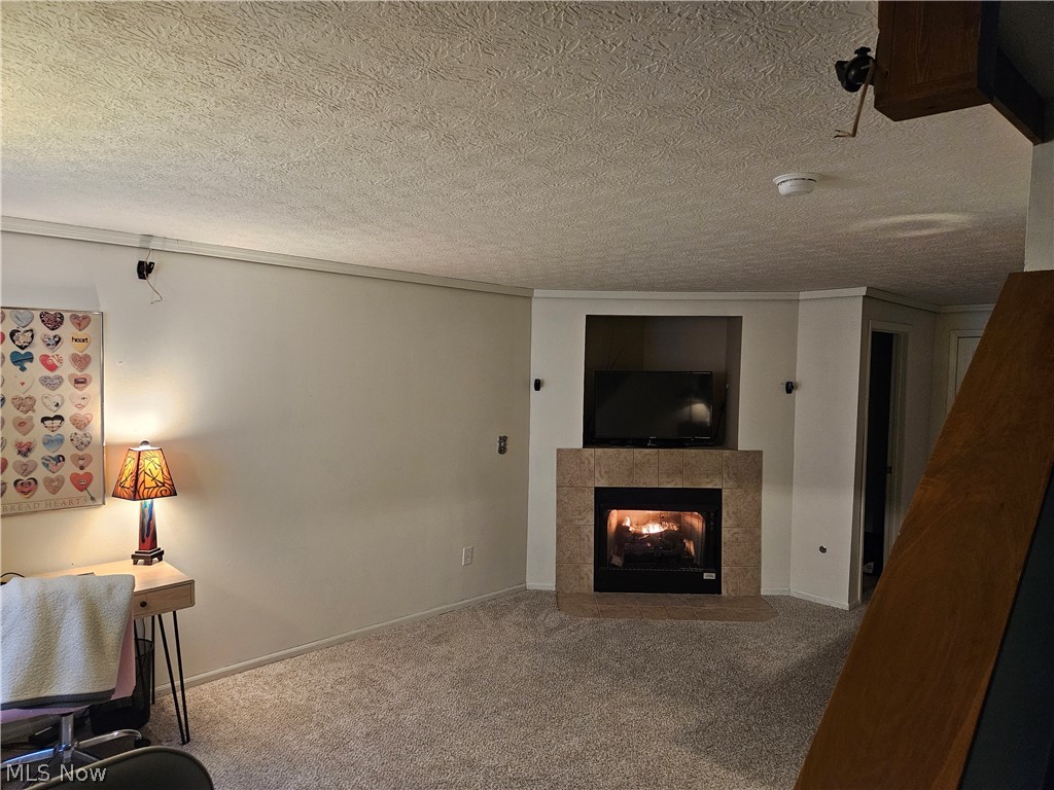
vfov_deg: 58.9
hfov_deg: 73.9
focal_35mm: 23
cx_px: 527
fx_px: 700
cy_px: 395
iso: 640
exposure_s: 1/60
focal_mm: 5.4
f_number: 1.8
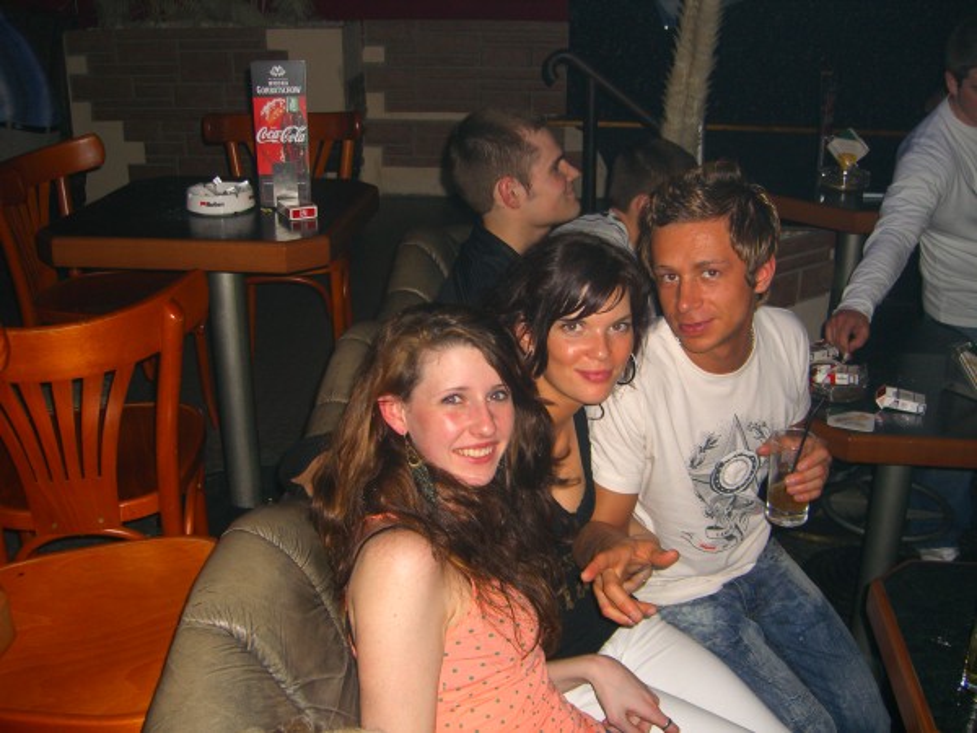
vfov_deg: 37.7
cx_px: 488
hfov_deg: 49.0
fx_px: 1073
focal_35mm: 38
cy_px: 366
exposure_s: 1/60
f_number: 2.8
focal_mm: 7.9
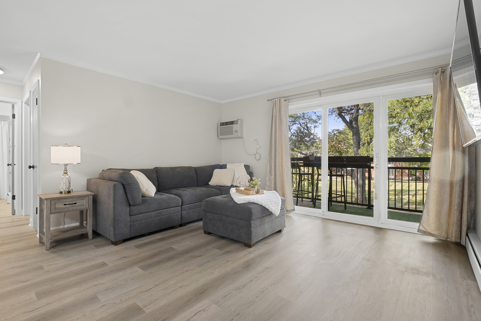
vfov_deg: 70.4
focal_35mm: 17
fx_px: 227
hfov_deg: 93.3
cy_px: 160
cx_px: 240
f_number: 8
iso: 320
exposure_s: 1/2
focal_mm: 11
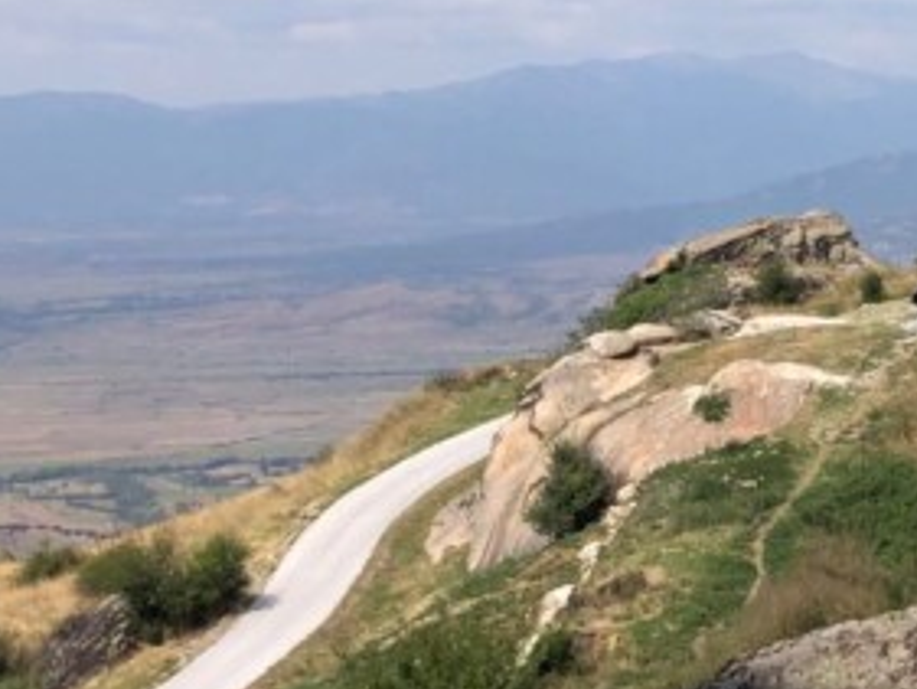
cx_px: 1087
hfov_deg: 18.3
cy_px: 33
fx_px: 2703
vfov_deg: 14.3
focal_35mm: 102
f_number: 1.8
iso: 20
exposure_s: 1/3745
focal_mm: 3.99
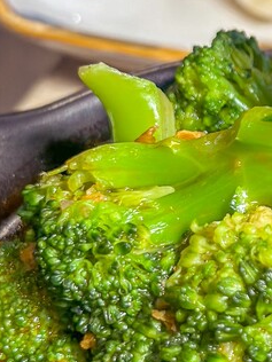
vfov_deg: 15.3
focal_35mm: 129
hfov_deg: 11.3
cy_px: 150
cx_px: 325
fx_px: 1352
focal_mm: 6.86
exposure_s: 1/60
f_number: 1.8
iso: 125
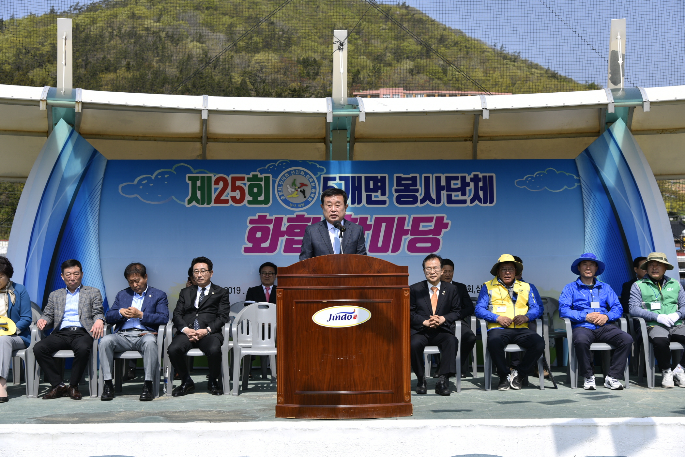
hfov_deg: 41.1
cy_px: 228
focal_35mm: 48
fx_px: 913
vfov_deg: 28.1
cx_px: 342
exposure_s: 1/200
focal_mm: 48
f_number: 5.6
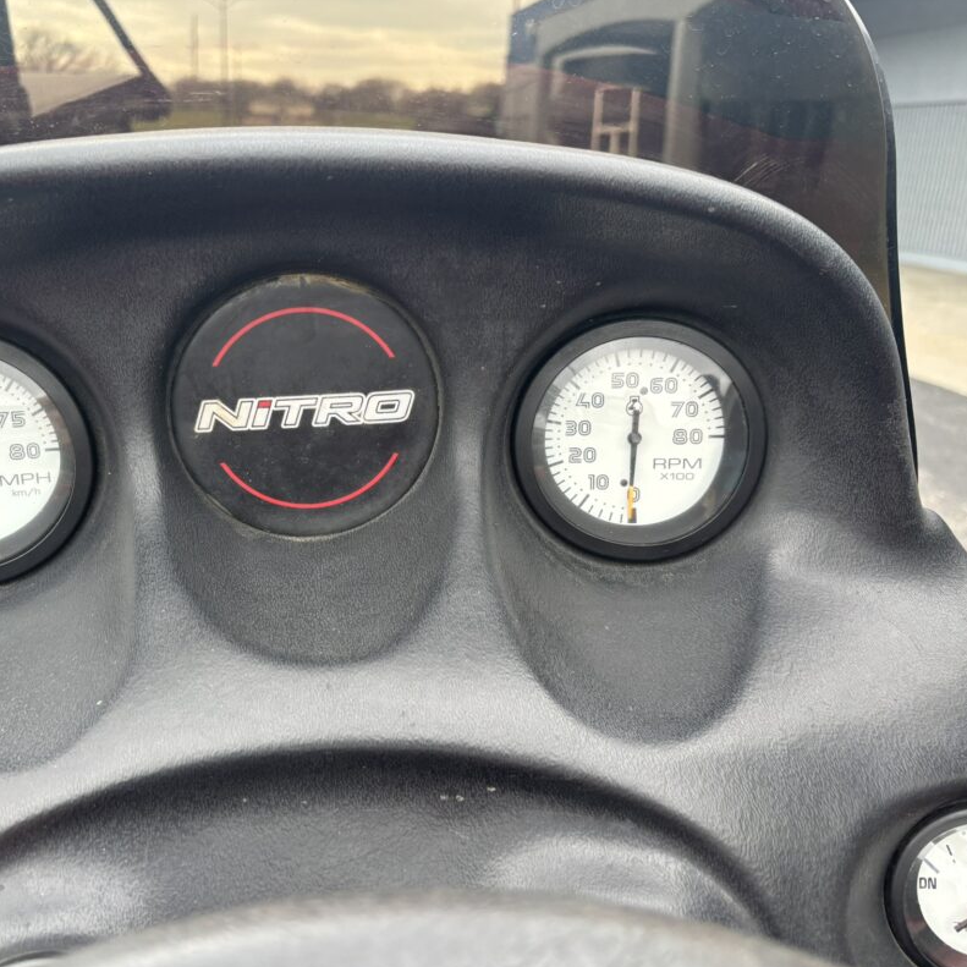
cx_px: 356
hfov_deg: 51.9
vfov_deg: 52.5
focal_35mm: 31
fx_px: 980
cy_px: 484
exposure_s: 1/349
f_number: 1.6
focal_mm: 5.96
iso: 50
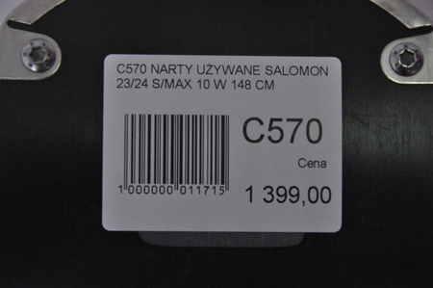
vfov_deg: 8.7
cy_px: 144
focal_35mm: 158
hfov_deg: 13.1
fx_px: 1892
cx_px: 216
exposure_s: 1/125
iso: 3200
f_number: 9.5
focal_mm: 105
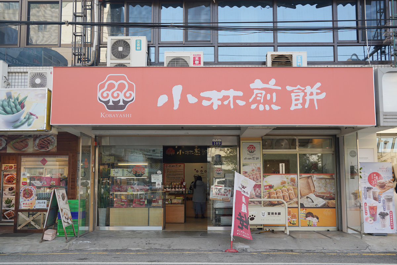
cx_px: 198
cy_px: 132
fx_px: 430
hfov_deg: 49.6
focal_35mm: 39
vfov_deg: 34.2
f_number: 4
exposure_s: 1/160
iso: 200
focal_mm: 39
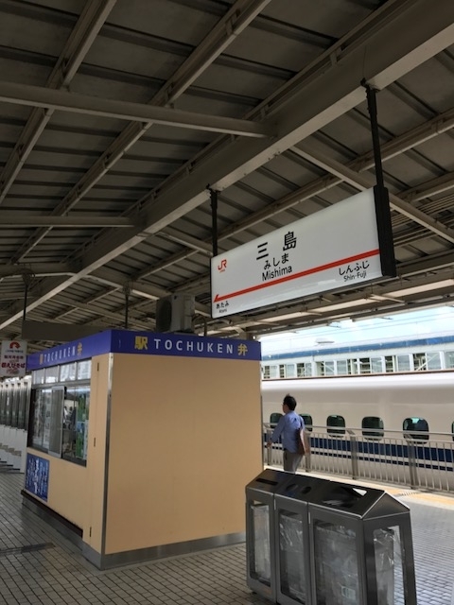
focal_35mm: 28
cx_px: 227
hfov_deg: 49.7
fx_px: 490
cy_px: 302
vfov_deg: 63.4
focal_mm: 3.99
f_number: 1.8
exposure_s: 1/439
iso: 20
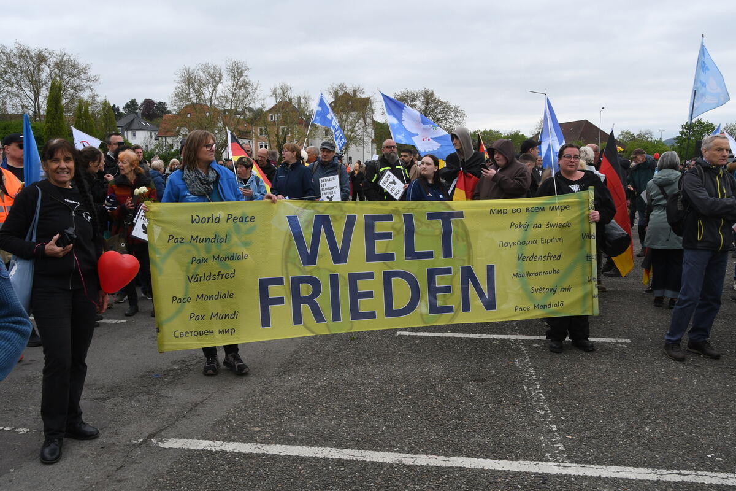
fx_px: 613
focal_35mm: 30
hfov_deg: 61.9
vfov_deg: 43.6
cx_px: 368
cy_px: 246
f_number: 13
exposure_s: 1/250
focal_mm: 20
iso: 640
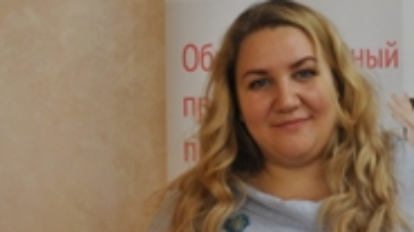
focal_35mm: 76
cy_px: 138
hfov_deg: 27.5
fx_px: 834
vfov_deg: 15.9
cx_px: 313
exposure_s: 1/30
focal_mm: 20
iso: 280
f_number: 3.8
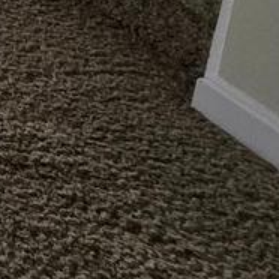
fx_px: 812
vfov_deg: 13.0
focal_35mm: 89
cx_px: -762
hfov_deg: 8.9
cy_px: -447
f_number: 2.2
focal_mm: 2.2
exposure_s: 1/181
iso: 50
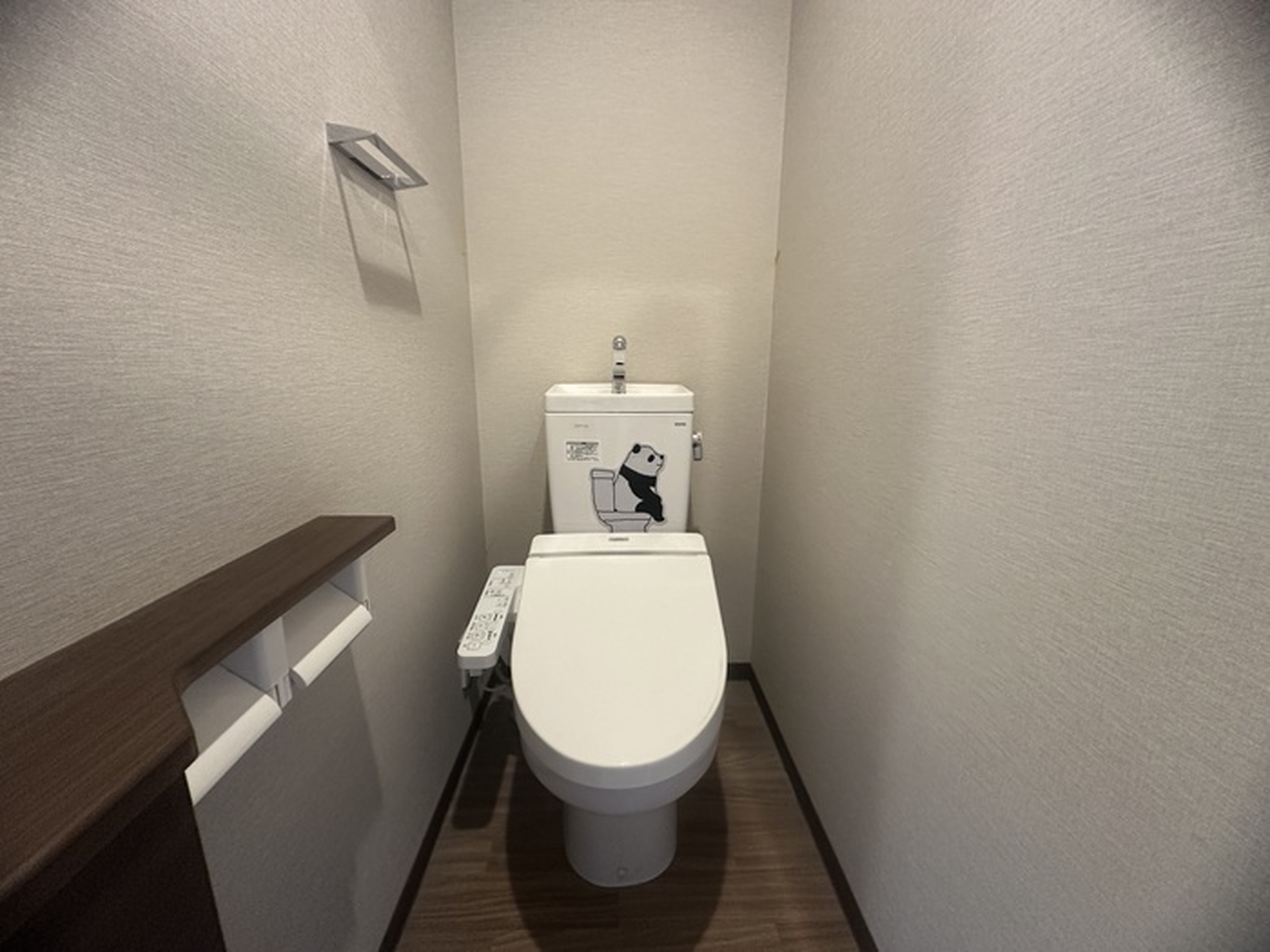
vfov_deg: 85.7
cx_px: 635
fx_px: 514
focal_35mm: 14
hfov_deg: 102.1
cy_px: 476
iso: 400
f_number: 2.2
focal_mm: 2.22
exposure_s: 1/60
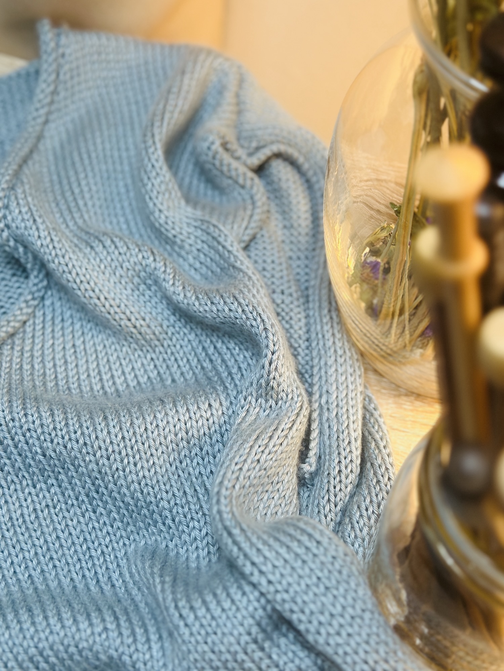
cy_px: 336
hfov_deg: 30.3
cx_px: 252
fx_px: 932
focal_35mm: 48
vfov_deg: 39.7
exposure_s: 1/60
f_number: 1.78
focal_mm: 6.86
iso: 200
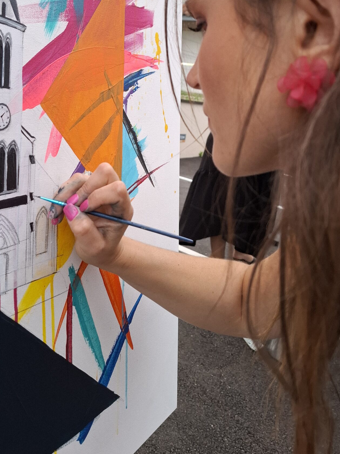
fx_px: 458
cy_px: 139
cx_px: 121
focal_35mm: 35
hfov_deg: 40.3
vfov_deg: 51.3
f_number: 1.8
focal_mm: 5.54
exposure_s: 1/100
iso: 80
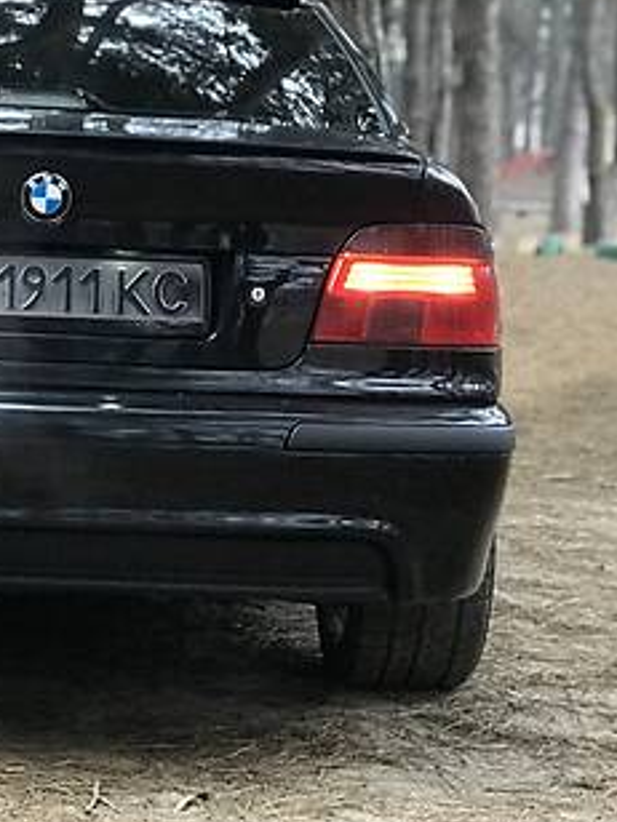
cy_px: 510
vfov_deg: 17.7
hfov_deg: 13.2
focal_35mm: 111
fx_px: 2638
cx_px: 69
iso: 400
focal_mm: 6.6
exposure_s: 1/50
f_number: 2.8
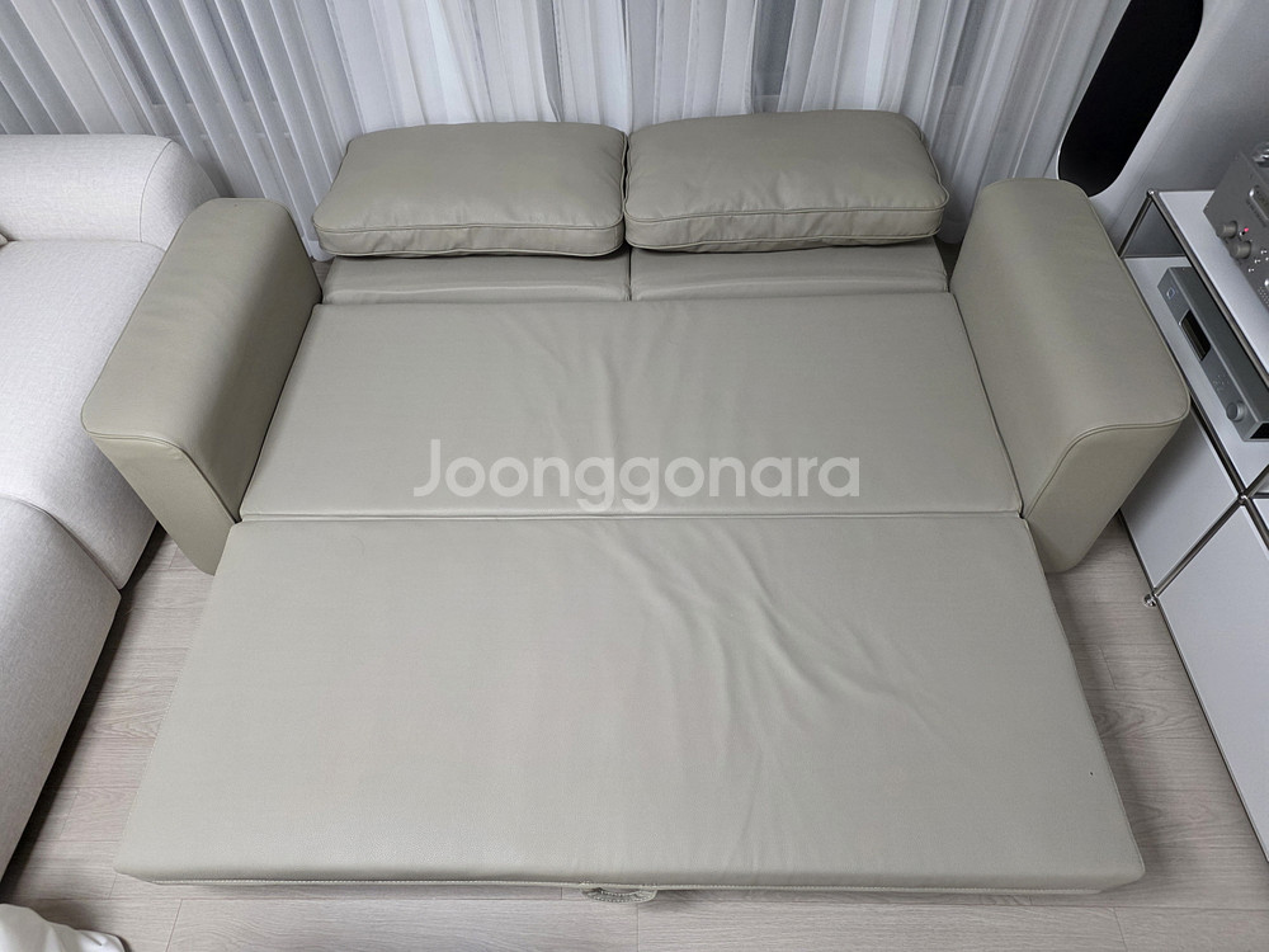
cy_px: 476
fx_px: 843
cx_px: 634
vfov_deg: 58.9
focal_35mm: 23
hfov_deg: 73.9
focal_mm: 6.25
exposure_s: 1/120
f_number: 1.7
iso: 320
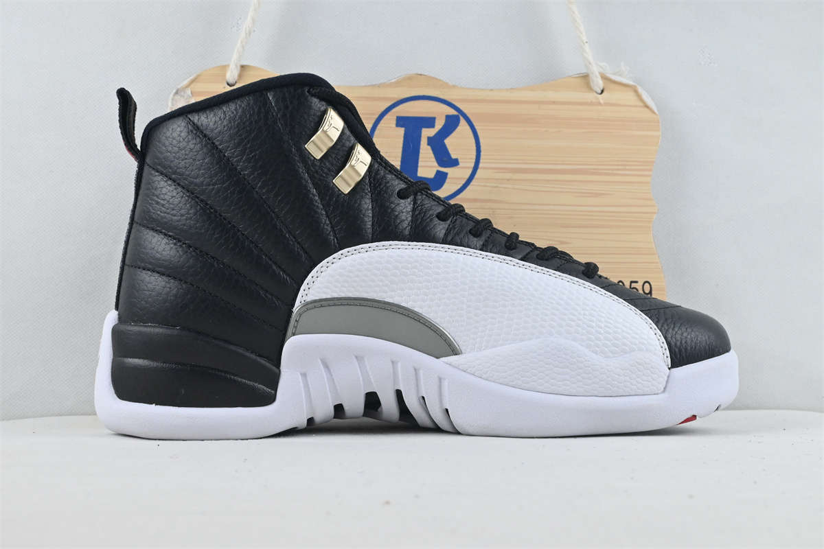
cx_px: 412
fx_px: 1047
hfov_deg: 43.0
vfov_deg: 29.4
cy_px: 274
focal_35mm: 46
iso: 1000
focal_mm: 30.5
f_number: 10
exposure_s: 1/125
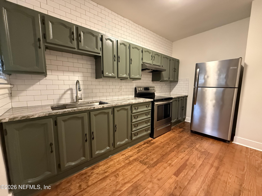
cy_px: 98
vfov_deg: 85.7
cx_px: 131
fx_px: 106
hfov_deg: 102.1
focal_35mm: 14
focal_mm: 2.22
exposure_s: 1/60
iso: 800
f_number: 2.2
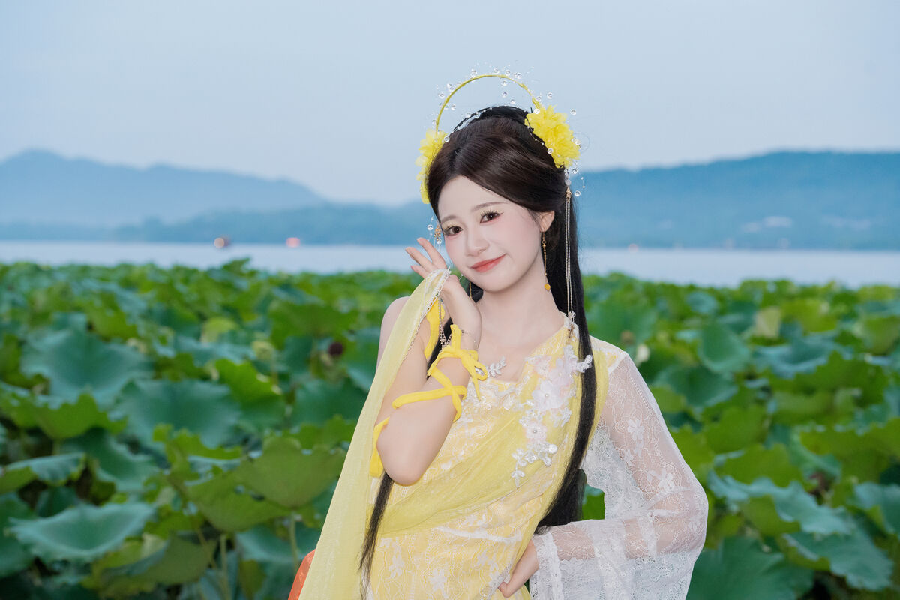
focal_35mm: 70
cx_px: 450
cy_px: 300
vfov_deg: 19.5
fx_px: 1750
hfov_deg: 28.8
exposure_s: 1/250
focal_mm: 70
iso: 8000
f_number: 5
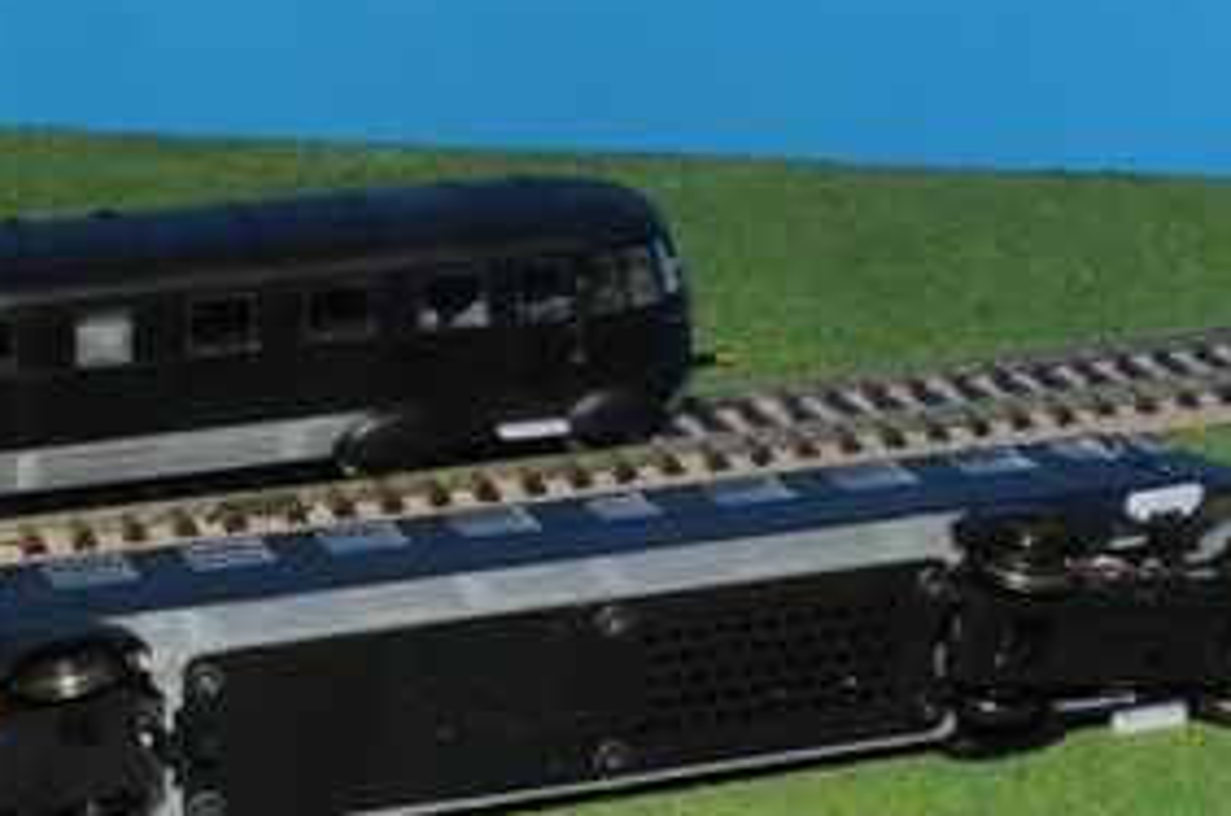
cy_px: 277
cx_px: 297
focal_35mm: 119
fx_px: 4067
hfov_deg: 17.1
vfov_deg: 11.5
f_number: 18
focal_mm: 35
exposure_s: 1/60
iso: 800
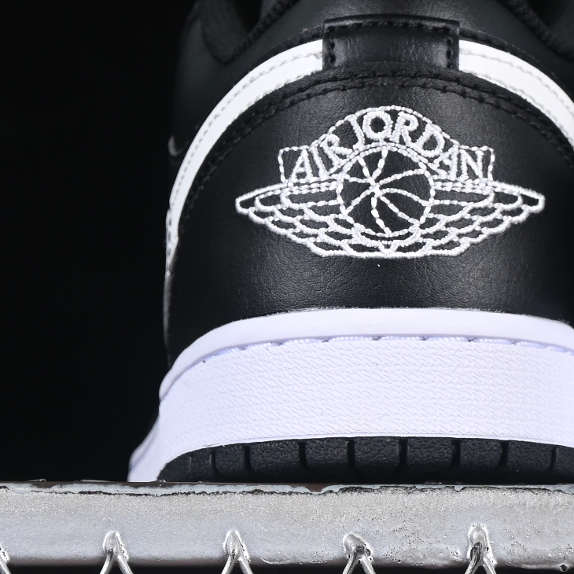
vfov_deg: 7.2
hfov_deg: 7.2
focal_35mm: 243
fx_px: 4559
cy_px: 29
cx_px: 620
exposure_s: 1/60
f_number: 6.3
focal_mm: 50
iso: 160
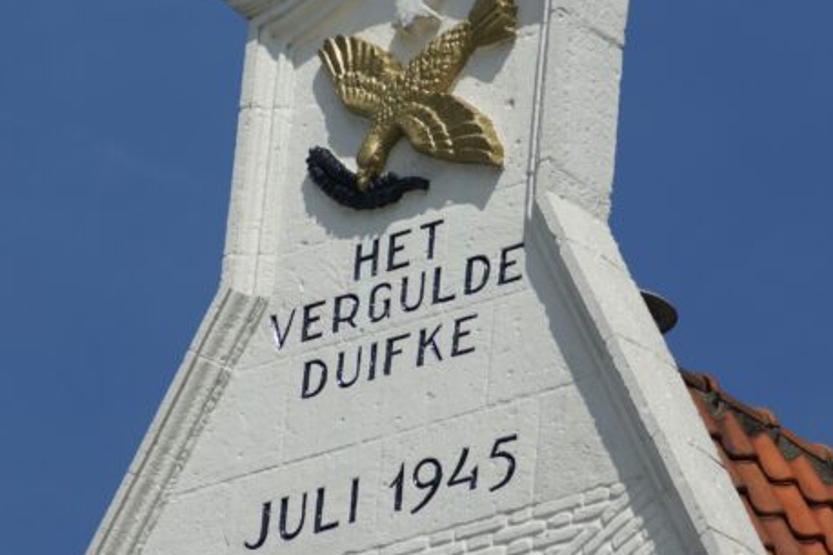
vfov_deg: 3.5
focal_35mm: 394
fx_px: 9113
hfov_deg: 5.2
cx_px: 413
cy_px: 198
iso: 100
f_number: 10
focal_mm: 200
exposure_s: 1/500
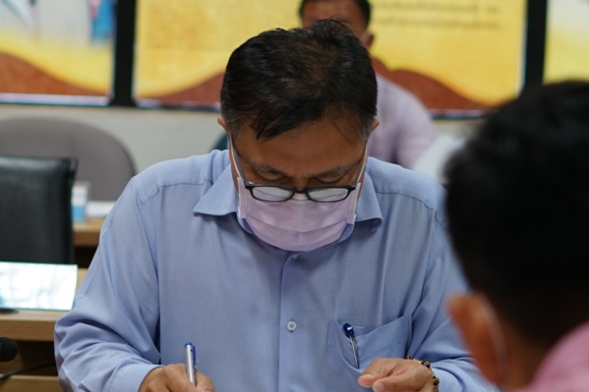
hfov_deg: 15.2
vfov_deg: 10.2
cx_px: 195
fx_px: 2208
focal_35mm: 135
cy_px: 156
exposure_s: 1/160
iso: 400
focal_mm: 50
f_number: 2.2
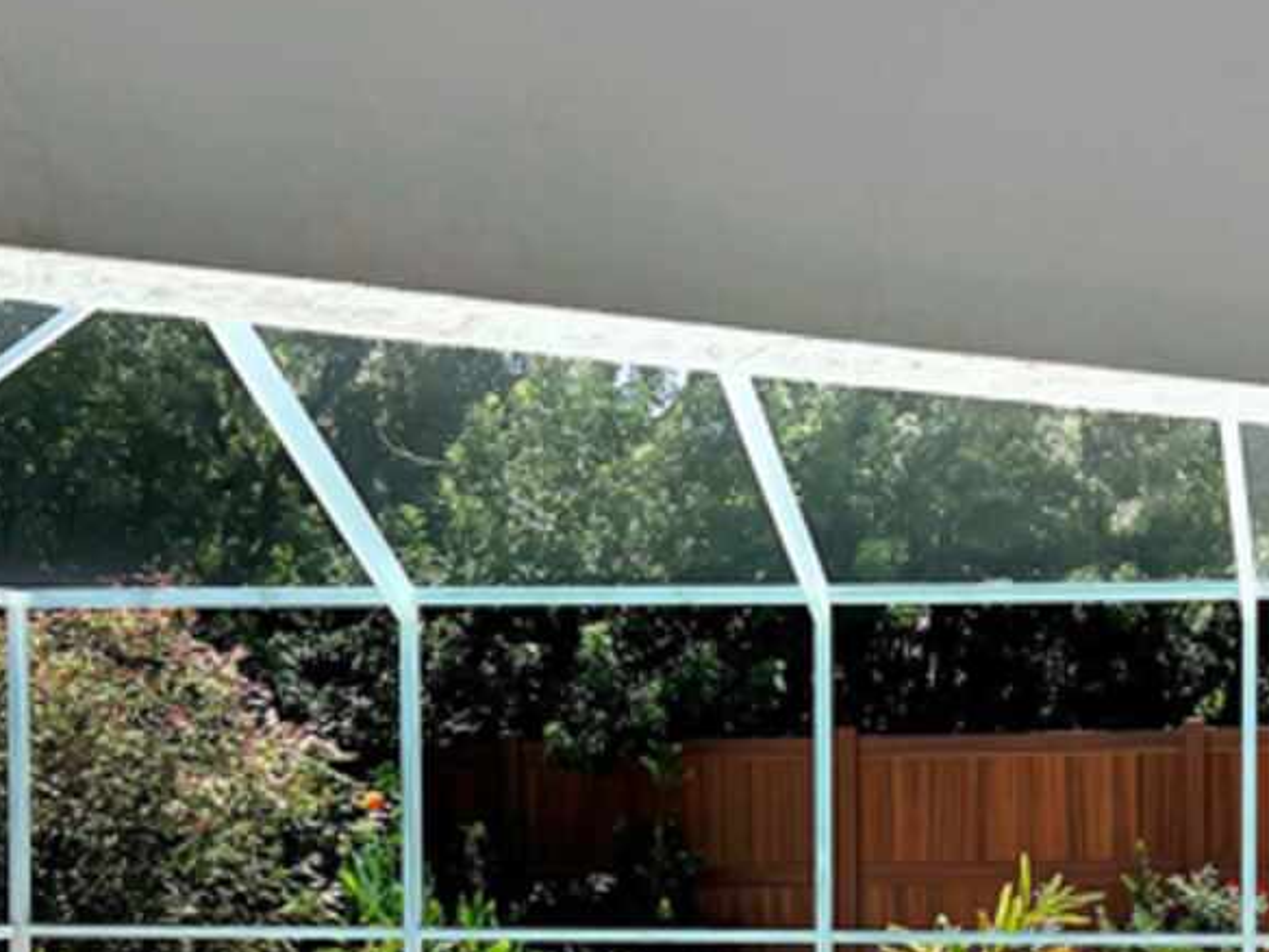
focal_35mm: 57
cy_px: 948
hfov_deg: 33.6
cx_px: 787
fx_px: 2090
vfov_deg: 24.5
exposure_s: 1/3460
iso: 50
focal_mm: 5.7
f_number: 1.5
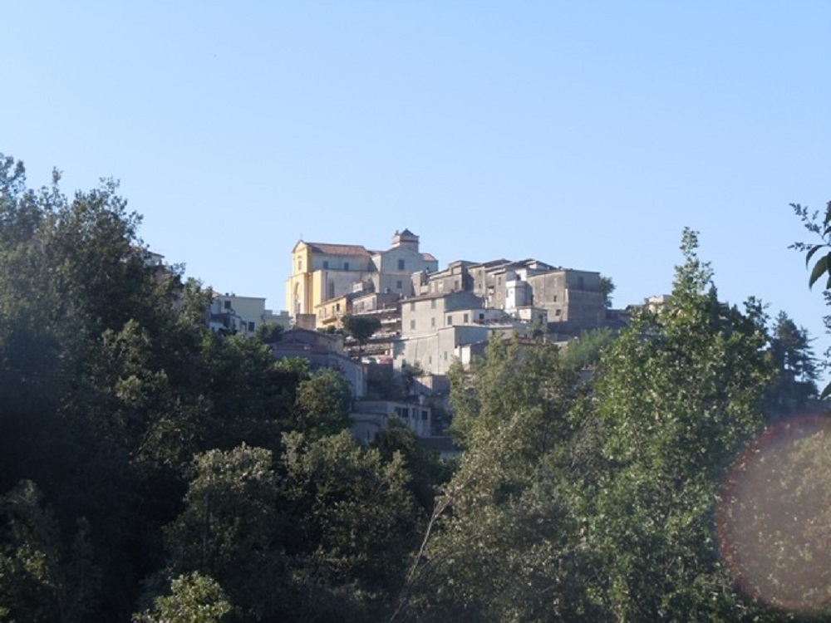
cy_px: 312
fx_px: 2449
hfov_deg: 19.3
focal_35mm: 102
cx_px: 416
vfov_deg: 14.5
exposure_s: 1/320
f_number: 5.4
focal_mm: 18.3
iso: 100
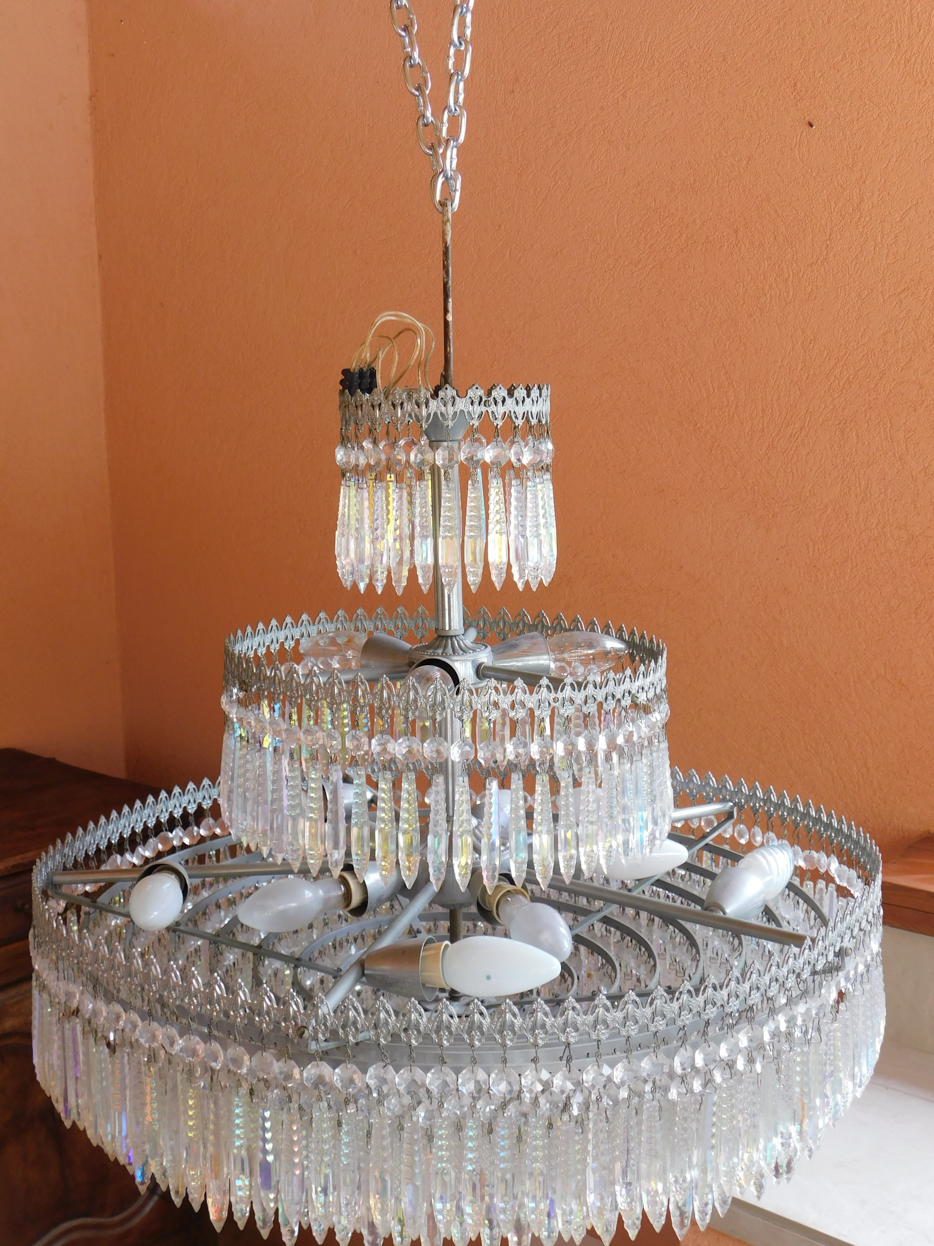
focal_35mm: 40
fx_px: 1439
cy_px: 623
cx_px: 467
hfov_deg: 36.0
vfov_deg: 46.8
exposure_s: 1/30
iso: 140
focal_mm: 7.1
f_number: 3.6
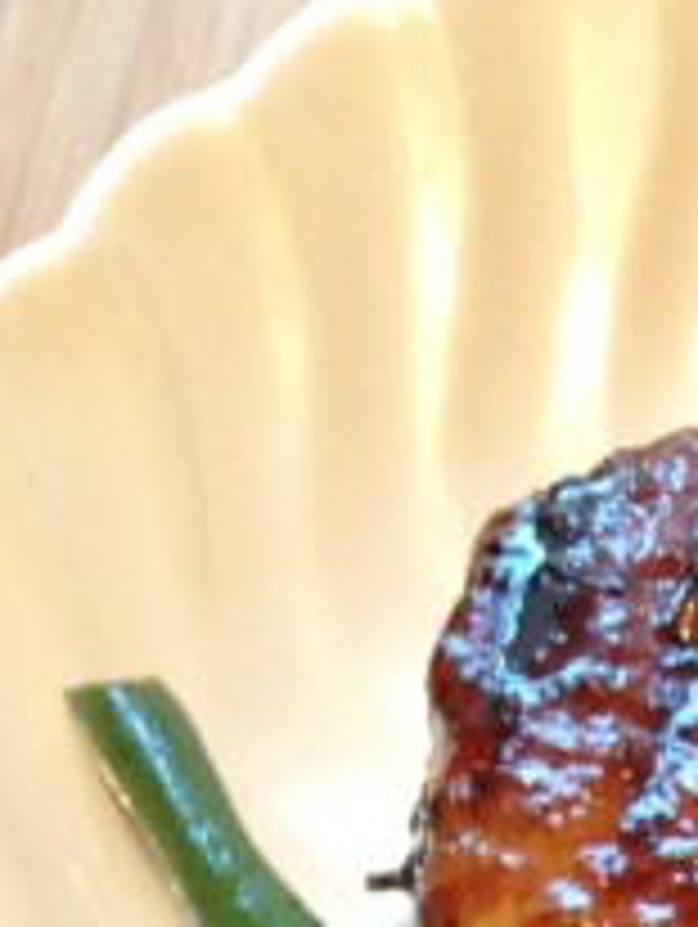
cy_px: 2079
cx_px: 1576
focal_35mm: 164
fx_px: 4400
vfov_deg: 10.6
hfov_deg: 8.4
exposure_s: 1/20
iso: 200
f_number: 2.4
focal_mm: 4.12
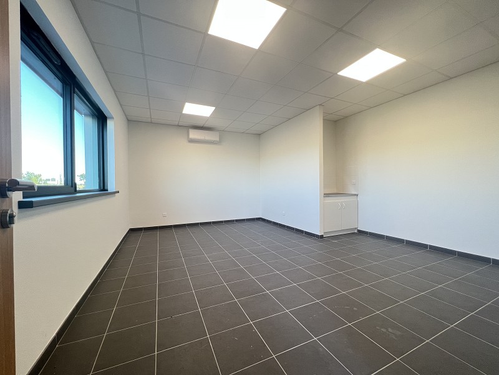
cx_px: 250
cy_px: 188
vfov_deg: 89.9
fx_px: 187
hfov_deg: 106.2
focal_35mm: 13
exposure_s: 1/100
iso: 100
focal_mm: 1.57
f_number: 1.8
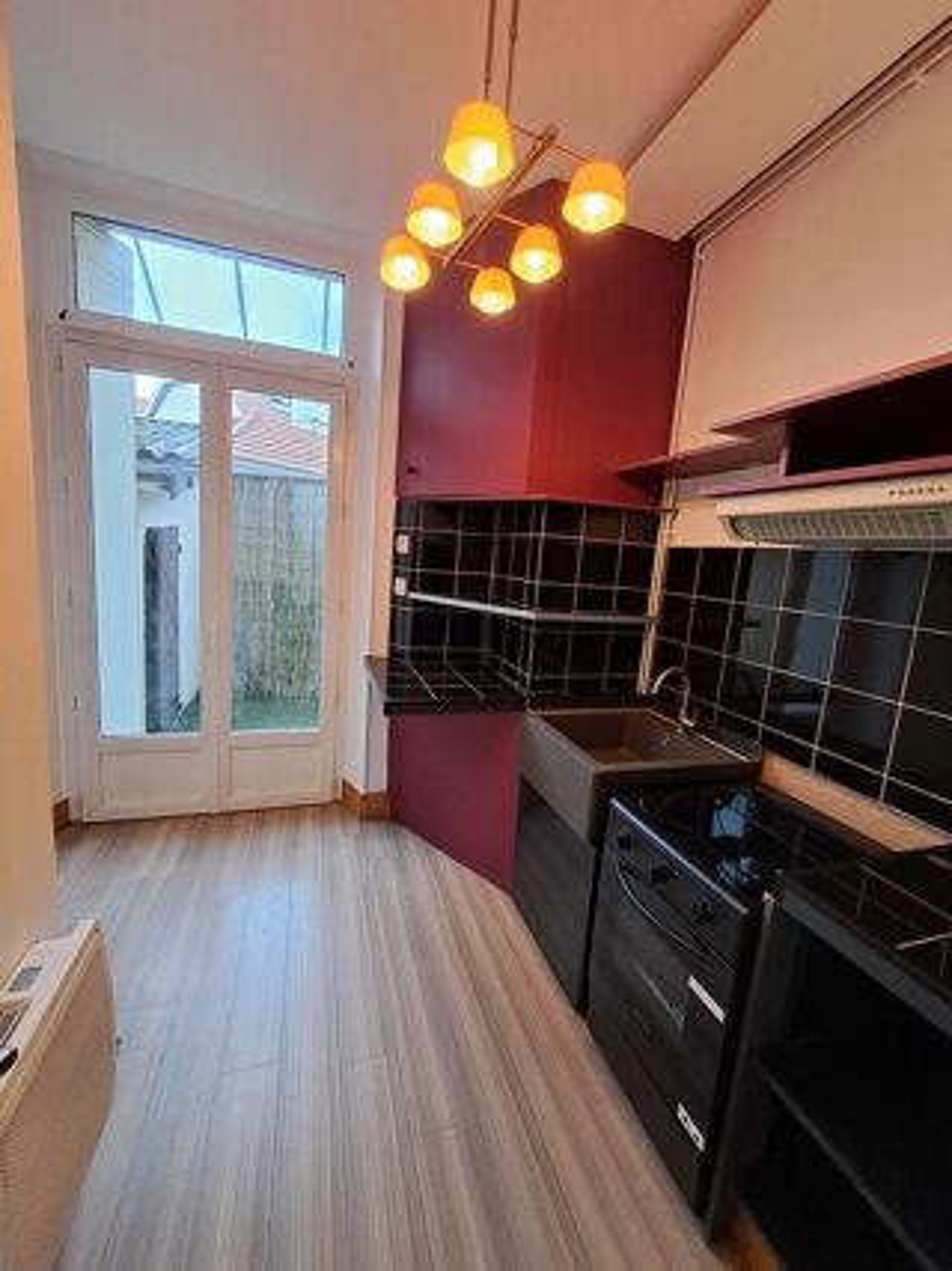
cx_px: 476
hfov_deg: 89.9
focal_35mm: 13
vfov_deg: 106.2
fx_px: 477
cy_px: 636
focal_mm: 1.42
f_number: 2.2
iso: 200
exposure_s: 1/50
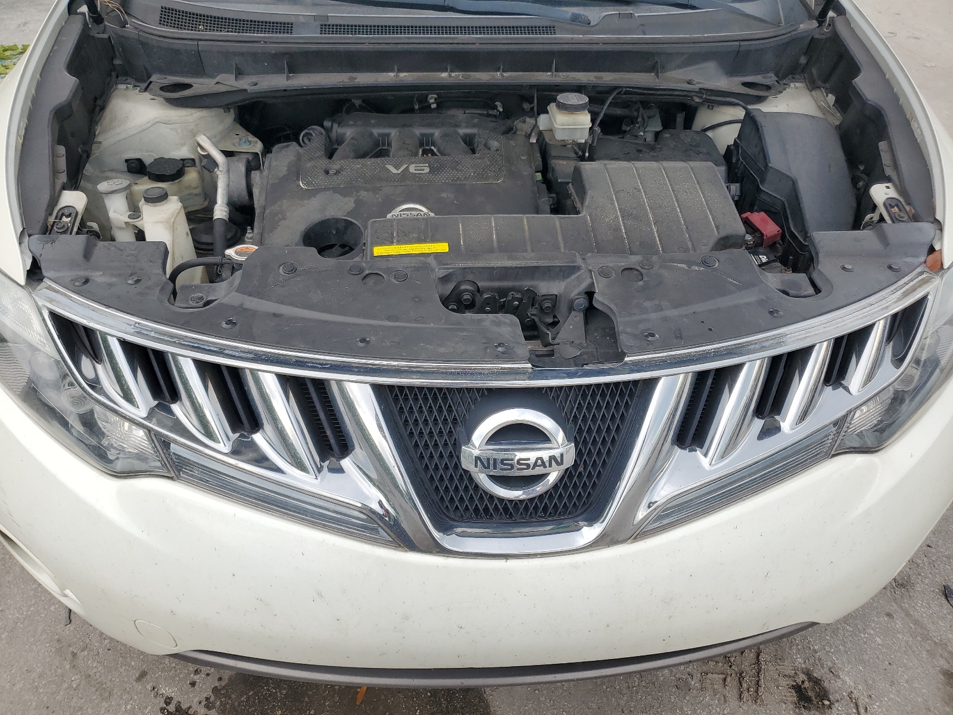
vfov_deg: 53.1
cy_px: 358
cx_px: 476
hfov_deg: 67.3
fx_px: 716
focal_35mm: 26
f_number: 1.5
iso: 50
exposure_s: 1/667
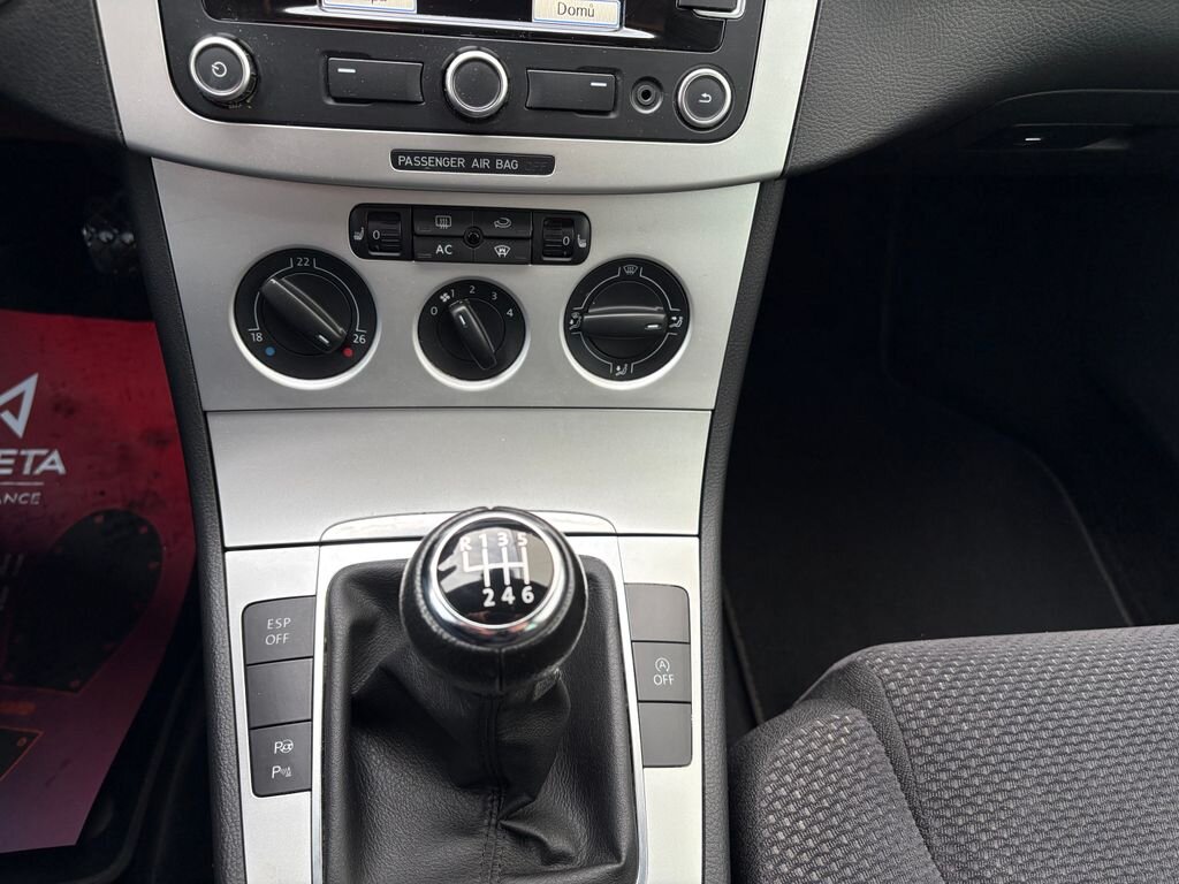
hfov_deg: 67.3
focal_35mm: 26
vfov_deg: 53.1
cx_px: 590
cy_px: 442
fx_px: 886
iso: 125
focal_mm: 5.96
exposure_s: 1/110
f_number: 1.6
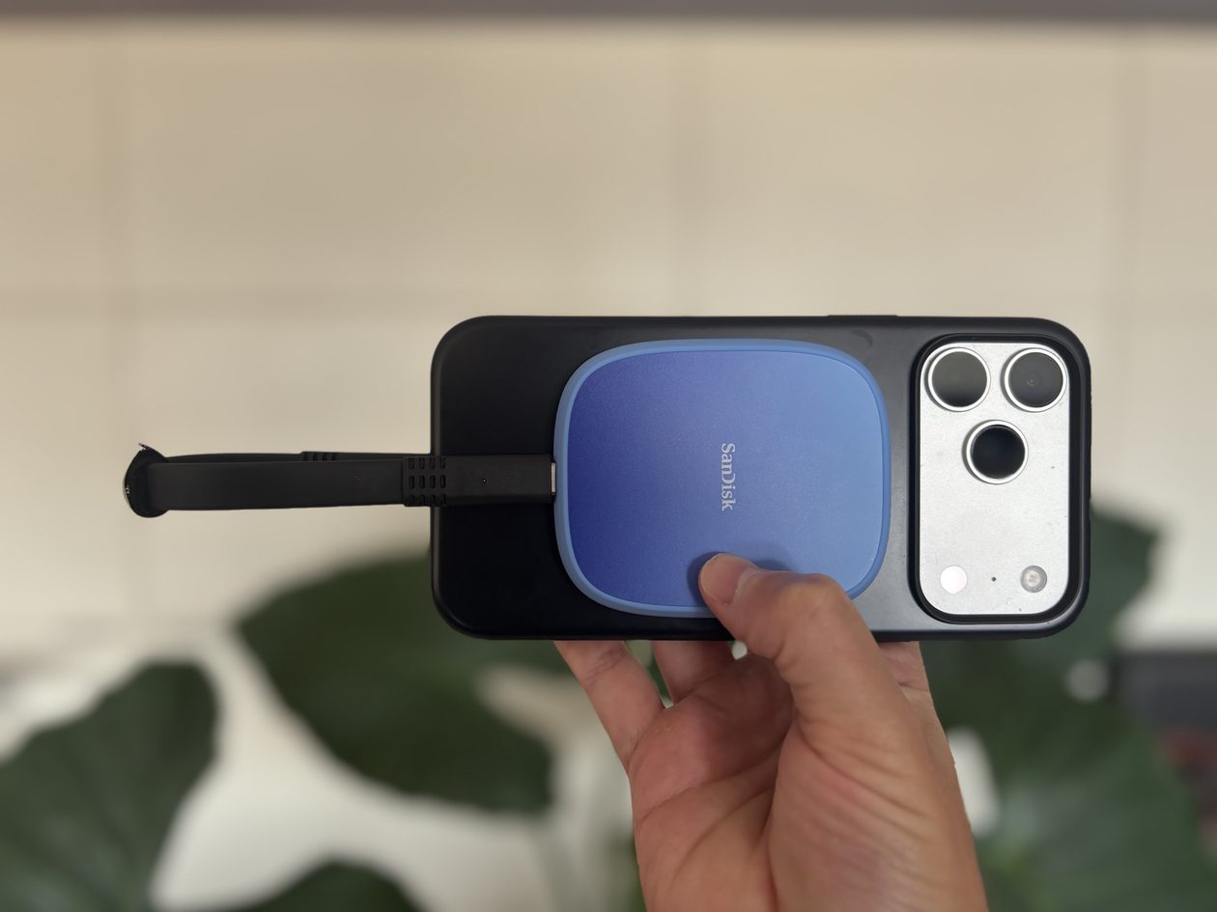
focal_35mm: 26
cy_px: 456
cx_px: 608
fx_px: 914
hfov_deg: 67.3
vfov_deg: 53.1
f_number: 1.6
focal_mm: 5.96
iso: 125
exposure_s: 1/60
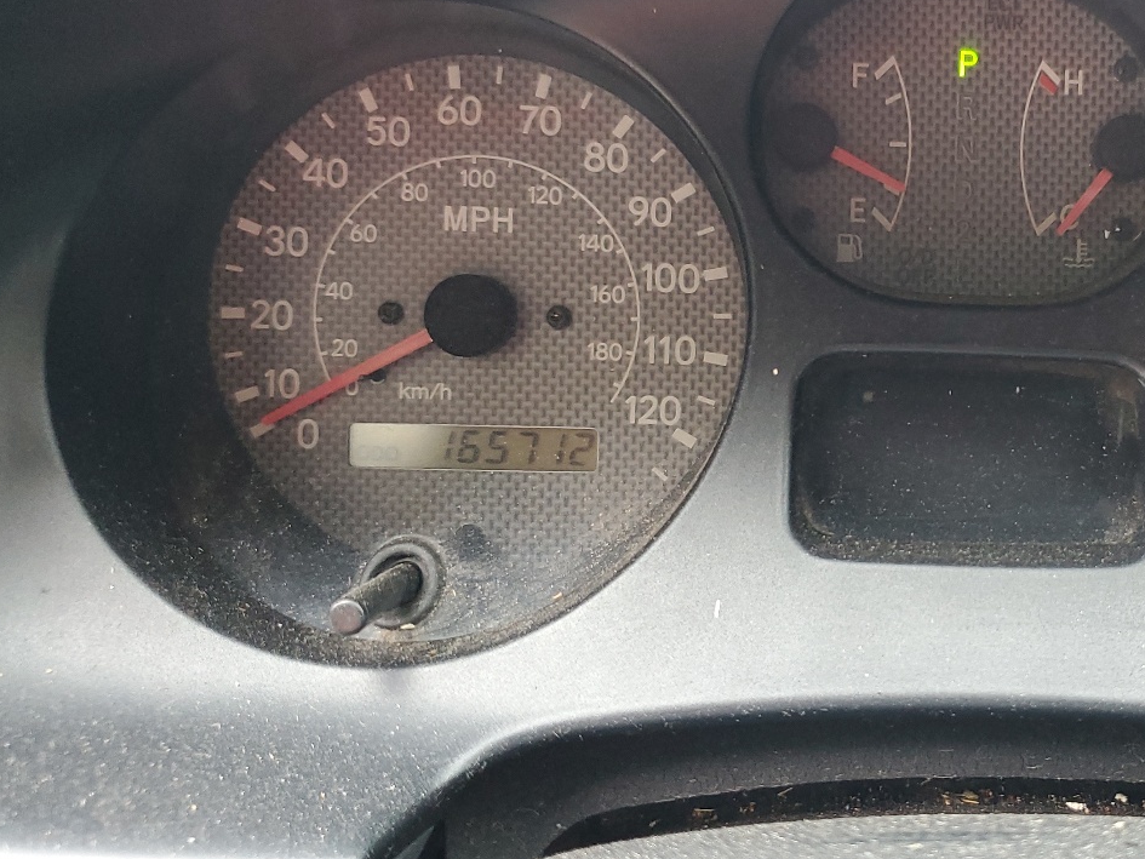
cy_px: 402
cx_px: 944
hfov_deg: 40.8
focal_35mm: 44
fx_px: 1456
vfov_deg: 32.9
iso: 136
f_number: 1.5
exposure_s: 1/60.2
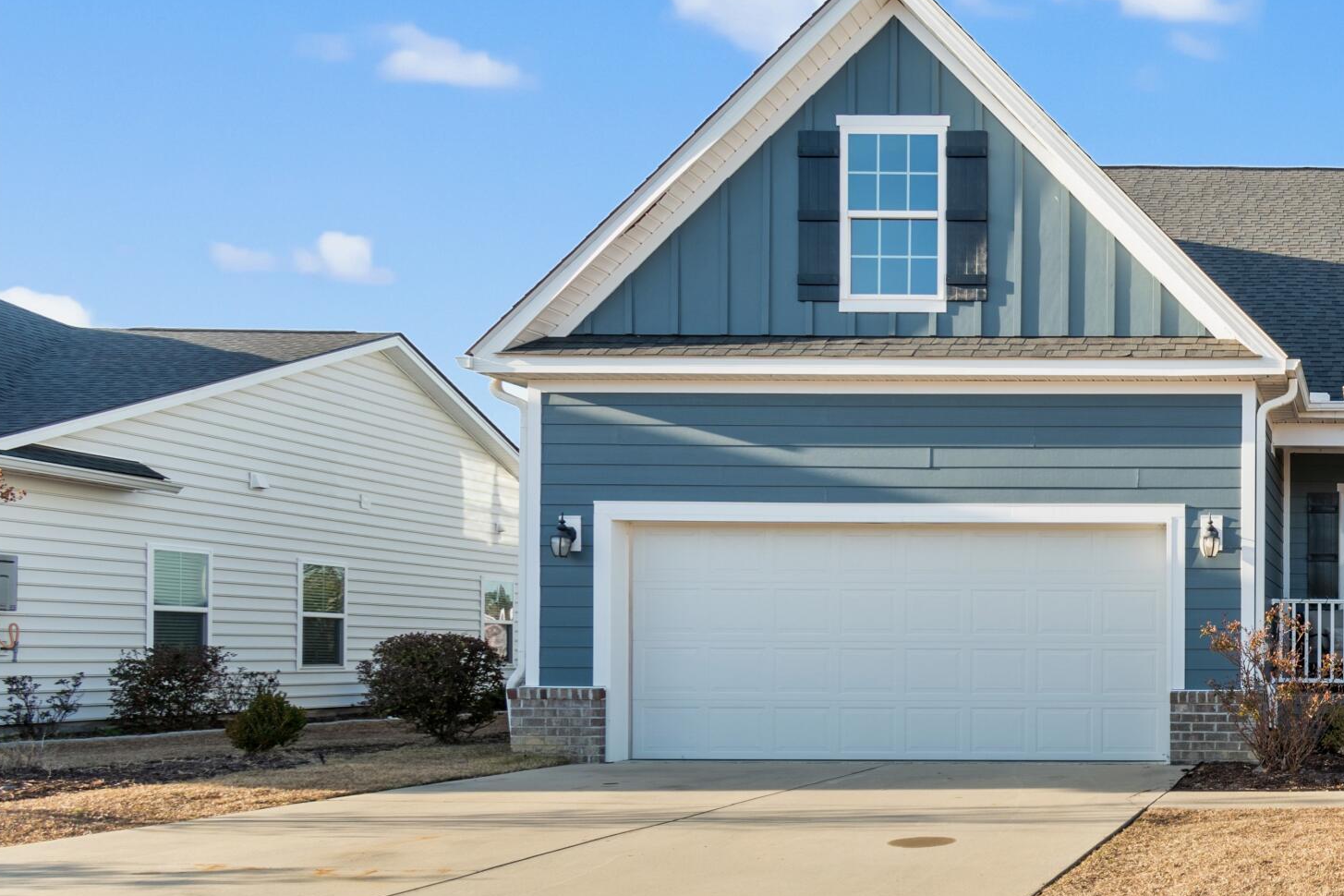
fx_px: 1232
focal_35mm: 33
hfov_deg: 46.8
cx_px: 1373
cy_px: 648
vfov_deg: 39.1
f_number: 8
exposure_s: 1/100
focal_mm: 11
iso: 100
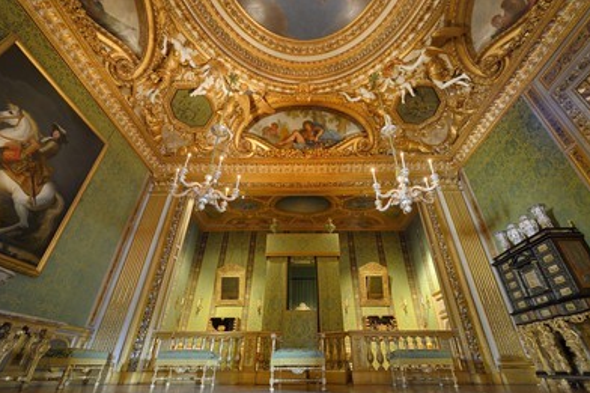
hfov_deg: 100.4
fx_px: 246
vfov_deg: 77.2
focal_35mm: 15
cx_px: 303
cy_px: 209
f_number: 6.3
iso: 800
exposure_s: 1/2.5
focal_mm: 14
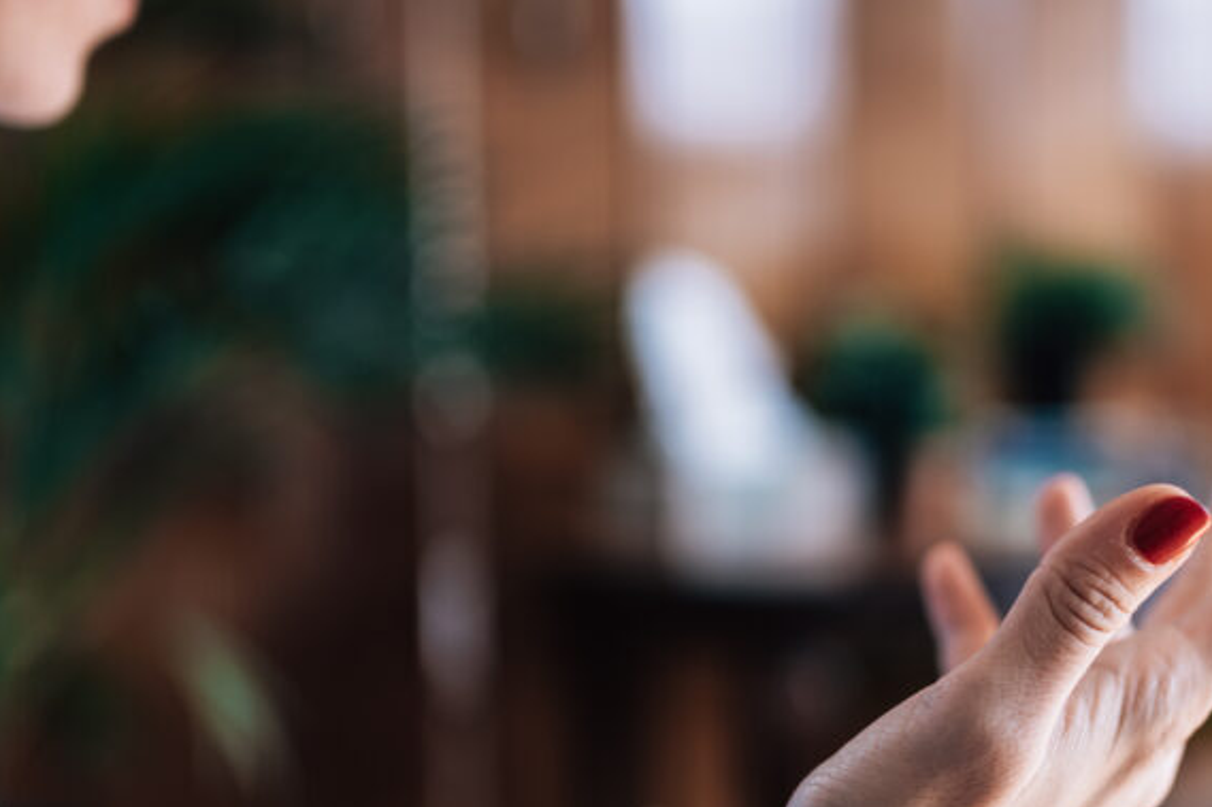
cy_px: 625
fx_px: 2120
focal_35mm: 63
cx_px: 950
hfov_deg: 31.2
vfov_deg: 21.3
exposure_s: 1/125
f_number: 1.6
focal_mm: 35
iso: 64
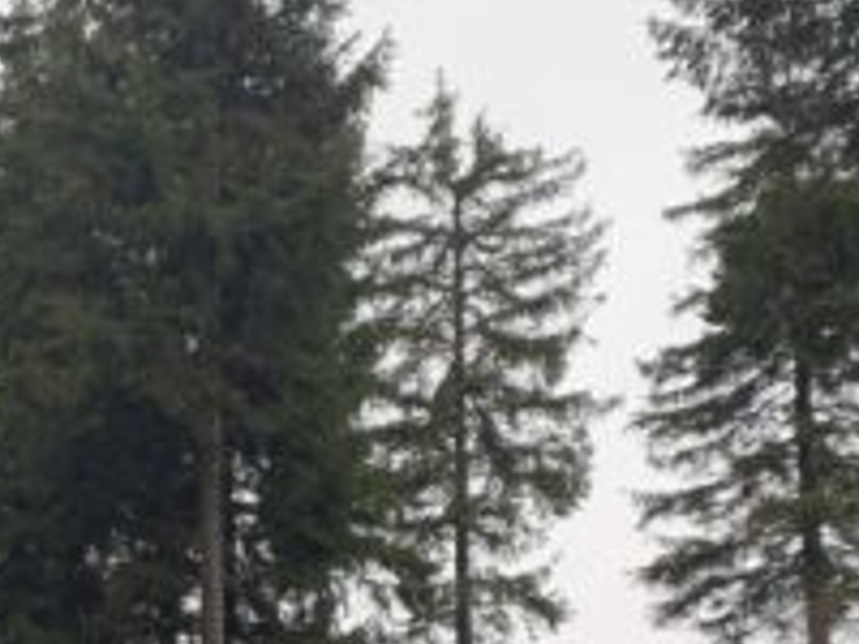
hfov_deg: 22.7
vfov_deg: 17.8
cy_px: 824
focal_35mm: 78
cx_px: -215
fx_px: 1936
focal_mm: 4.25
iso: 25
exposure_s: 1/301
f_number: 1.8
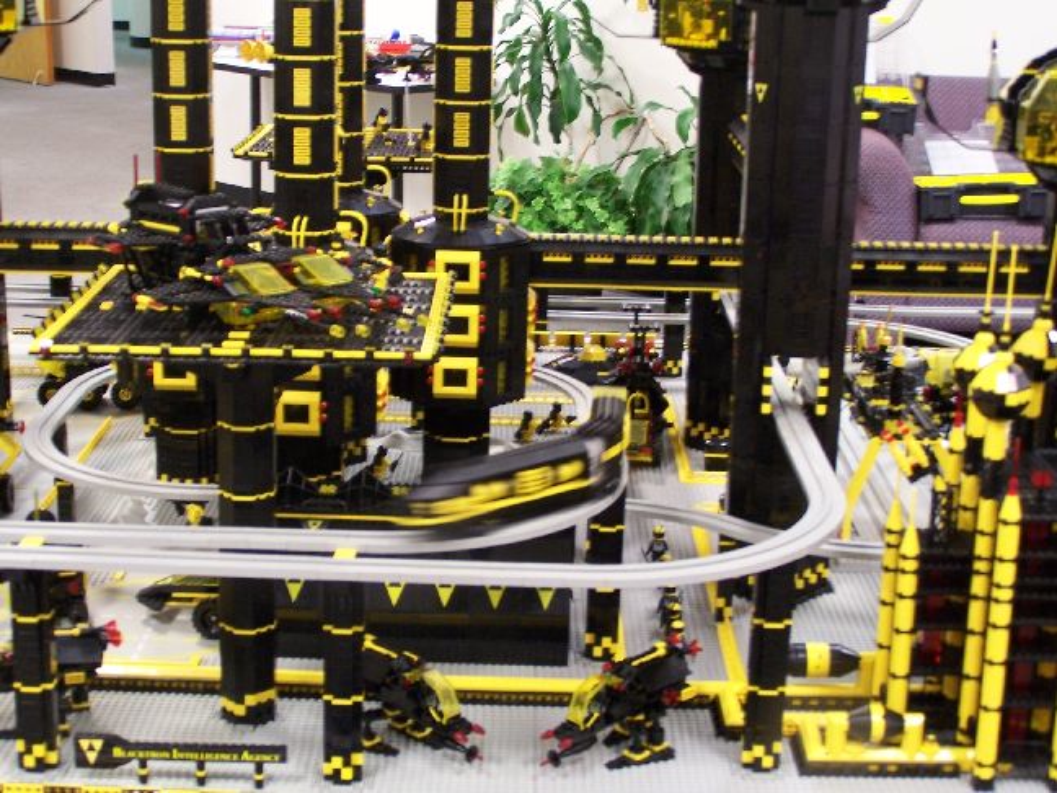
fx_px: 1954
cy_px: 396
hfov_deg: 30.3
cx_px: 528
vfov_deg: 22.9
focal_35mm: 64
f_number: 3.2
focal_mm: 10.7
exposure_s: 1/8
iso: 140
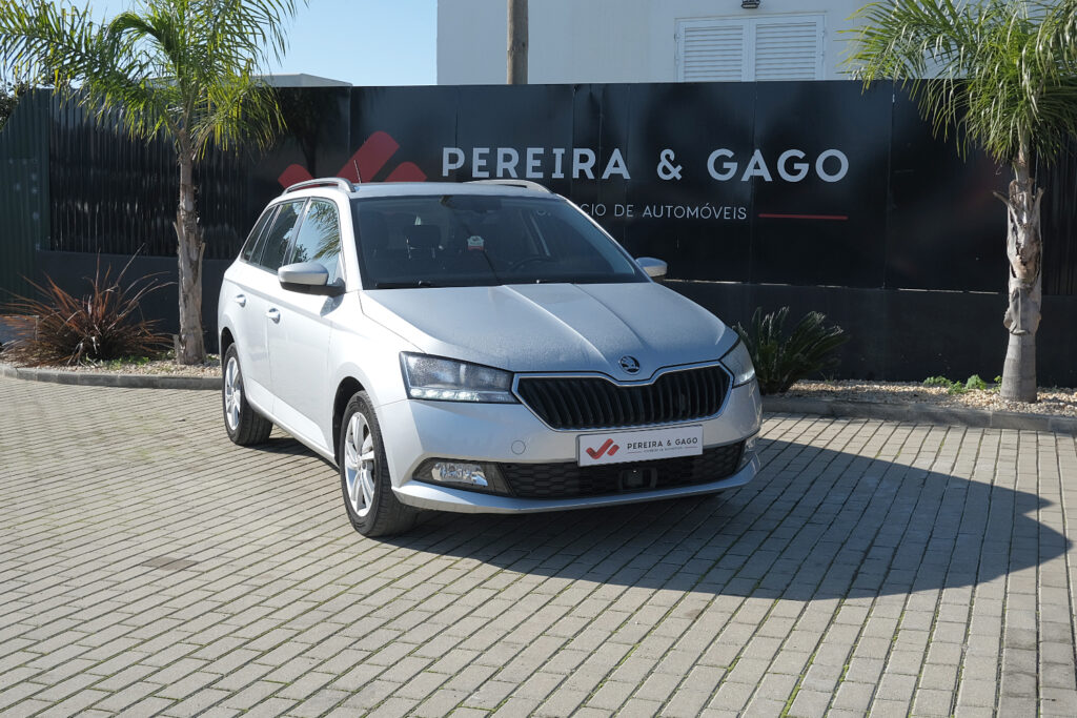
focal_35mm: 40
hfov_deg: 48.5
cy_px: 359
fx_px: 1197
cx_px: 538
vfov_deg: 33.4
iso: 160
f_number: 9
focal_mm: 26.4
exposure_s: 1/250
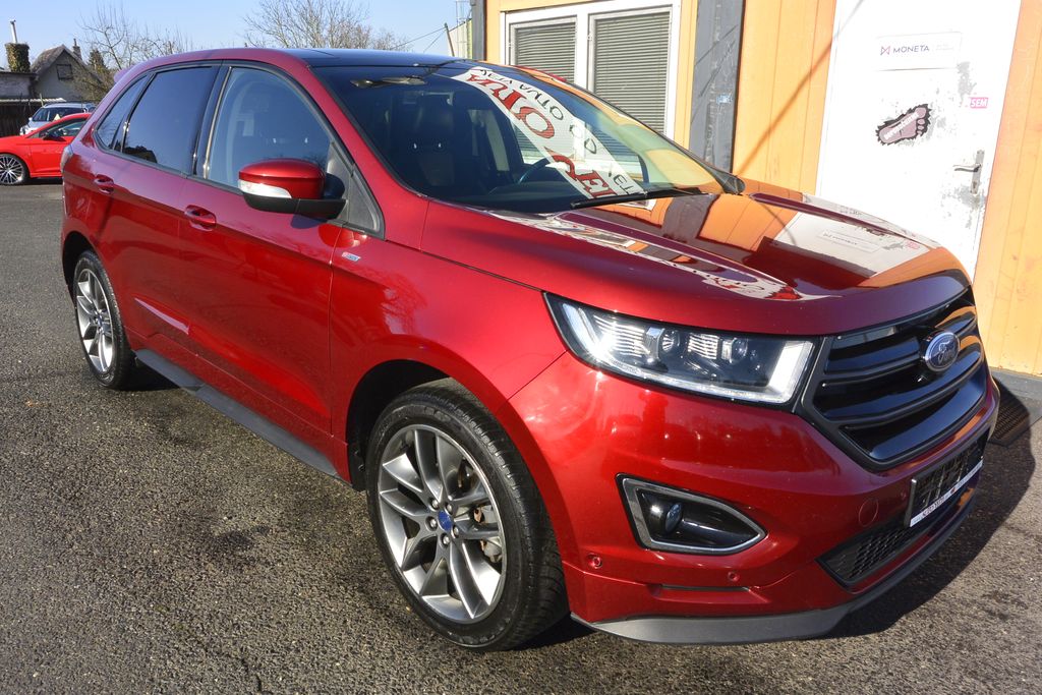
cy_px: 348
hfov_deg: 67.4
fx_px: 782
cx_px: 521
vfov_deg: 47.9
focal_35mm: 27
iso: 160
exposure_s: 1/250
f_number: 9
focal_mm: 10
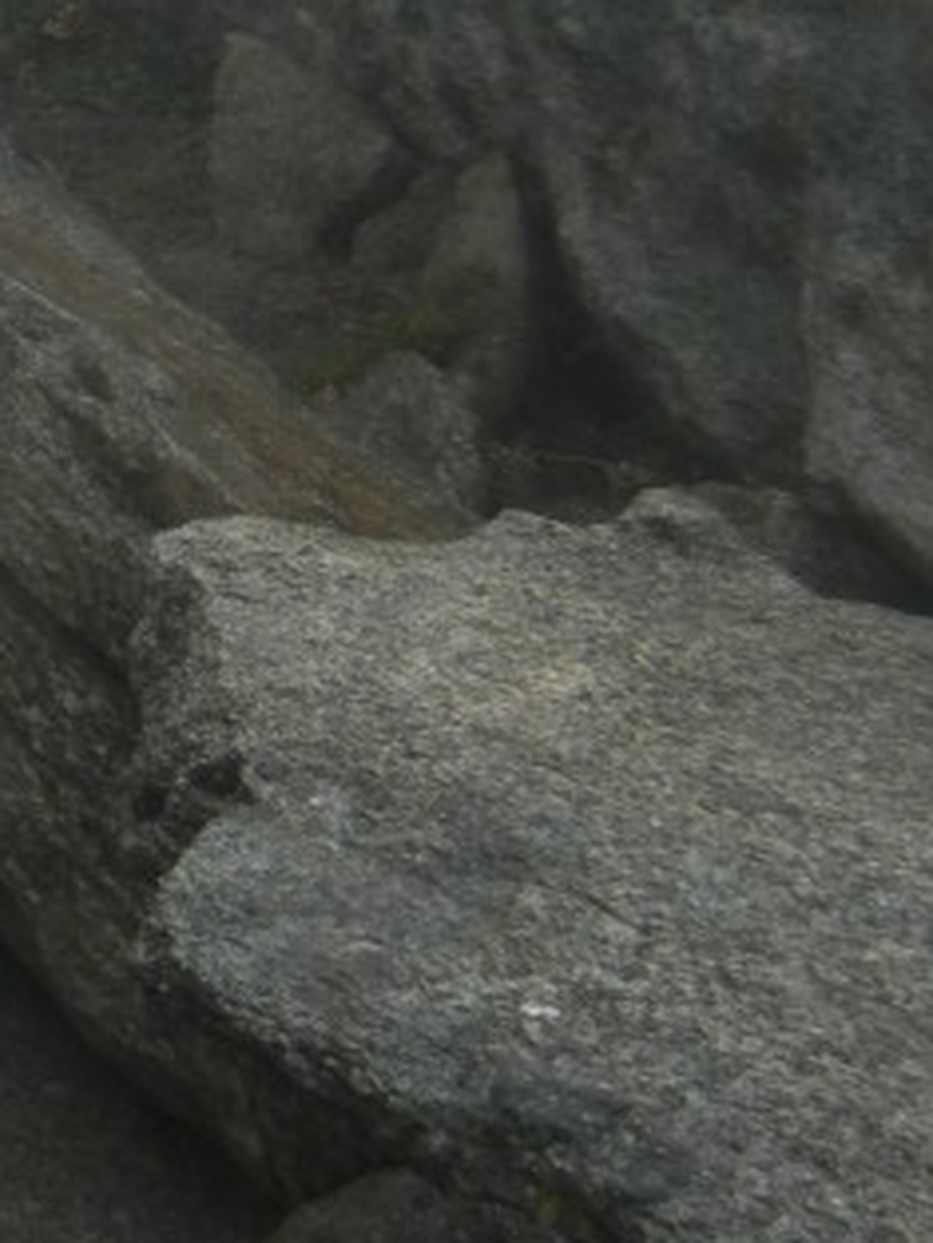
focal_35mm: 98
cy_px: -36
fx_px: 3519
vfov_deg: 19.4
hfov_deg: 14.1
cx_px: -492
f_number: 7
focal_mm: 5.4
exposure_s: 1/246
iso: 160
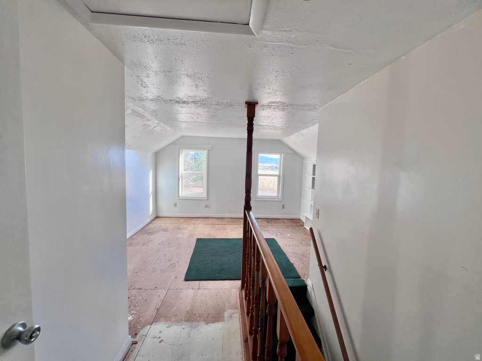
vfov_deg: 89.9
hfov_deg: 106.2
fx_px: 181
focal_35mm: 13
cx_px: 241
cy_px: 180
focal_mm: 1.57
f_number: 1.8
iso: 40
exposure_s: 1/99
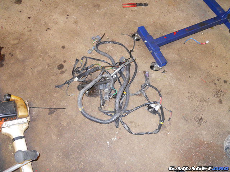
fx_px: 186
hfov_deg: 63.4
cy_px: 86
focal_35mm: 28
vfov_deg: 49.7
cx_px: 115
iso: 400
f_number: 2.7
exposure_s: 1/25
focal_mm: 5
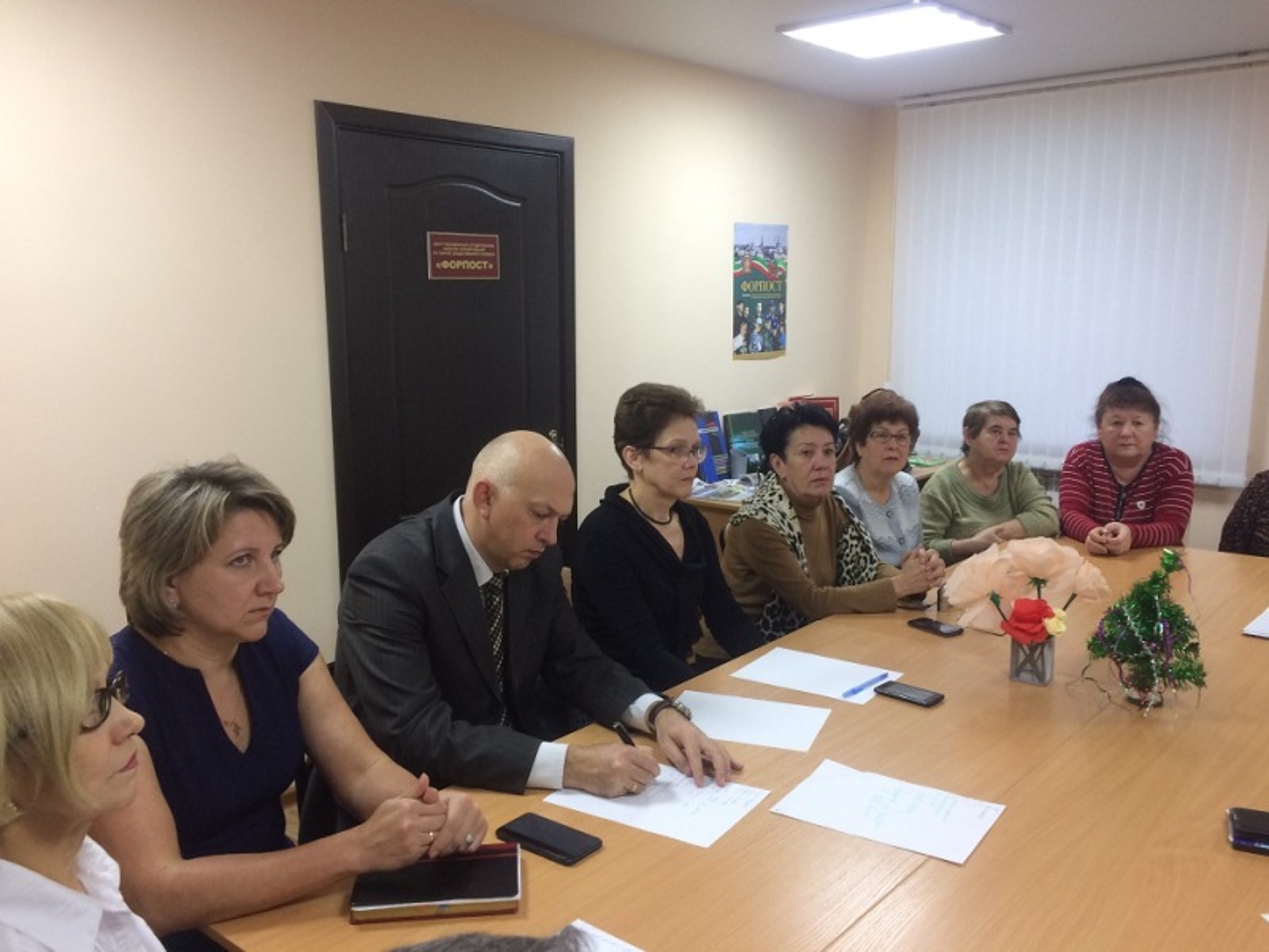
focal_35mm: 29
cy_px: 476
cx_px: 634
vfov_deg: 48.2
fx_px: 1063
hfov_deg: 61.7
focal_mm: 4.15
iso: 100
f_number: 2.2
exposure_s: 1/33
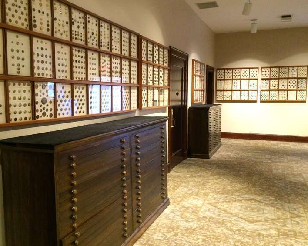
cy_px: 122
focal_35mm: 32
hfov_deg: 55.6
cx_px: 141
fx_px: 292
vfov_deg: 45.8
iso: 320
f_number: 2.2
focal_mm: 4.15
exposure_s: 1/20
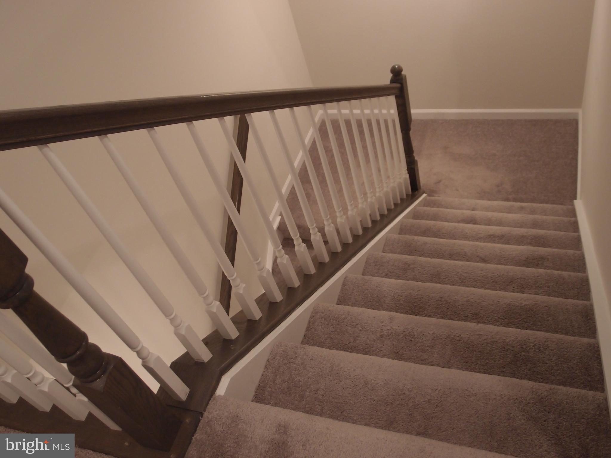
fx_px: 565
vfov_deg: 44.2
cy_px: 229
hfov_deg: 56.8
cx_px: 306
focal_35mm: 32
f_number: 1.9
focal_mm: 6.87
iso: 200
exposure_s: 1/50
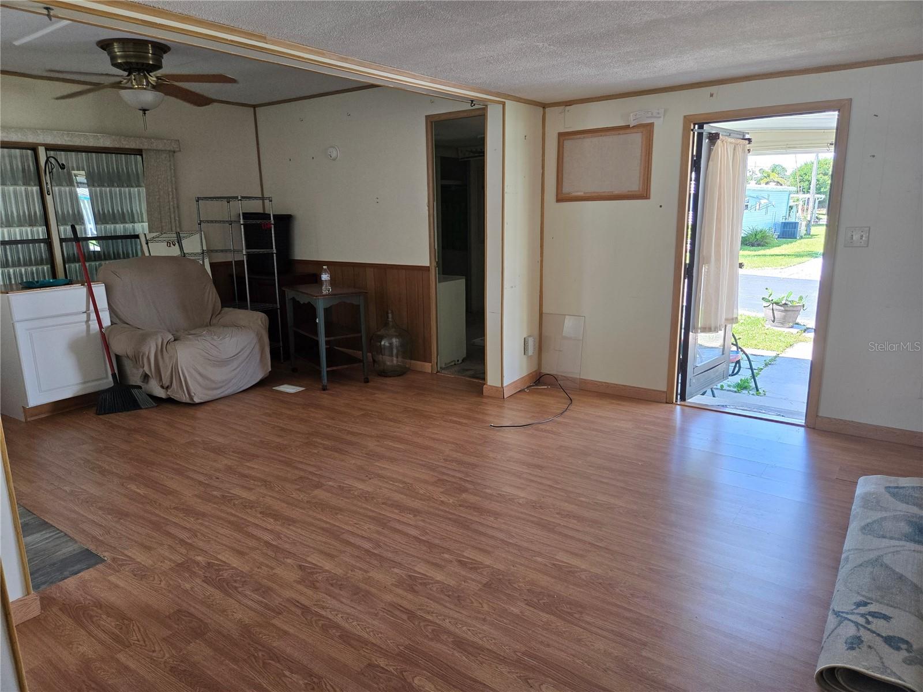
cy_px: 346
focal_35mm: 23
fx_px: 613
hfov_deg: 73.9
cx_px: 462
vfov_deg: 58.9
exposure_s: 1/180
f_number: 1.8
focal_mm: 5.4
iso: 200
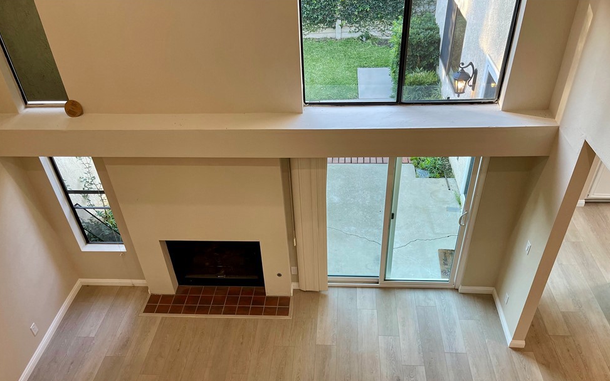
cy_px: 238
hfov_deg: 64.6
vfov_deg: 42.8
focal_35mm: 29
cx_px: 305
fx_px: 482
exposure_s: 1/120
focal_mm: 5.1
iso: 125
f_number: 1.6
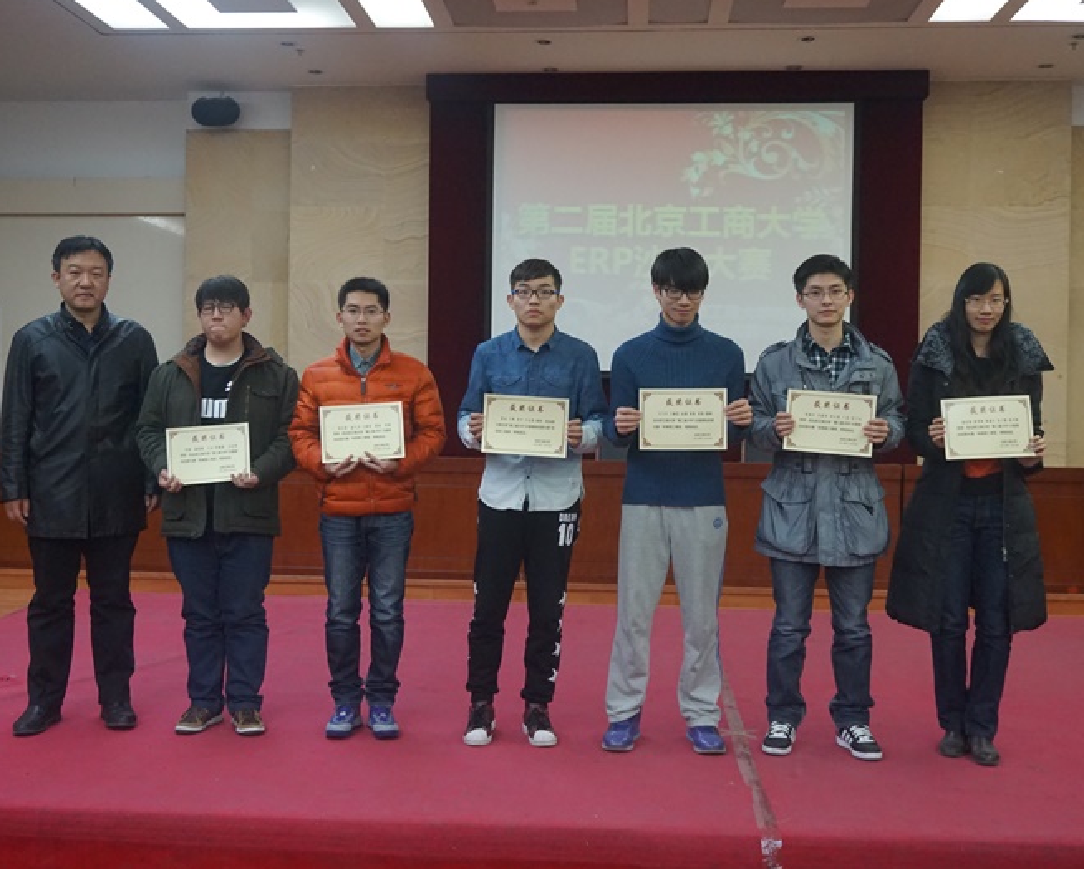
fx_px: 1270
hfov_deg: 46.2
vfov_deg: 37.7
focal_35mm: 40
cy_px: 430
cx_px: 527
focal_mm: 23
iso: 2500
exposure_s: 1/160
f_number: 4
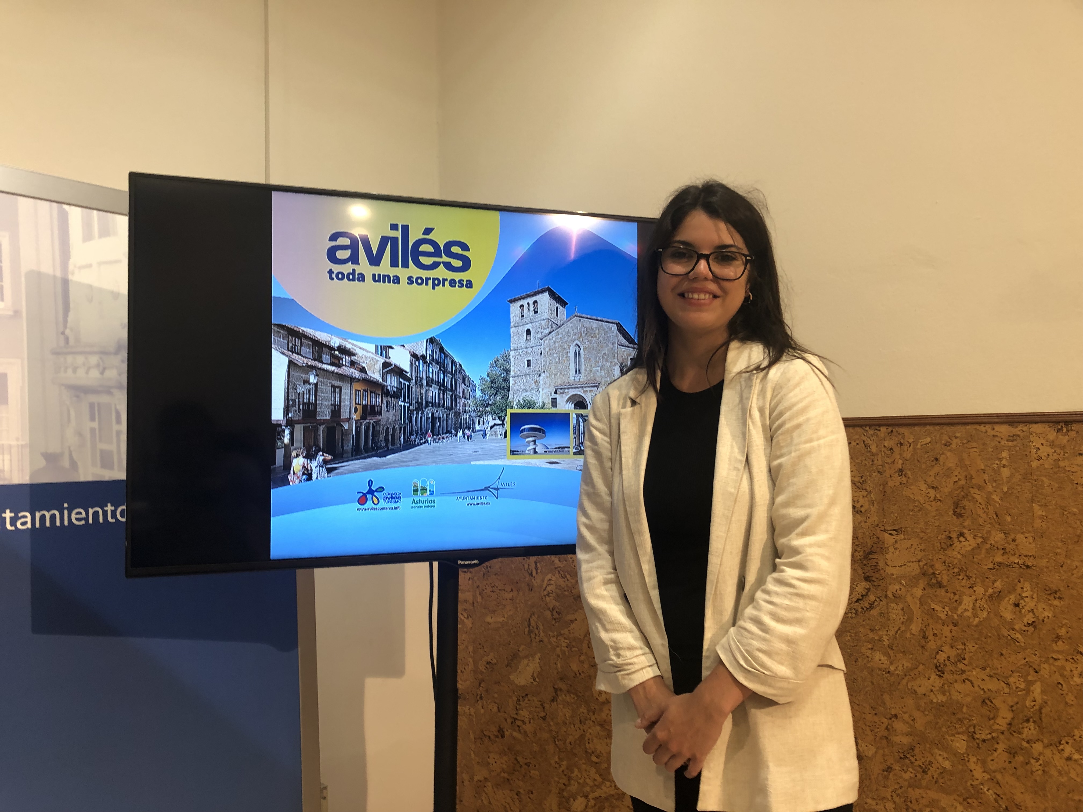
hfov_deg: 63.4
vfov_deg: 49.7
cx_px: 542
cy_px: 406
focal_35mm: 28
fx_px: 876
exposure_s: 1/20
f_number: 1.8
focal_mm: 3.99
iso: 40
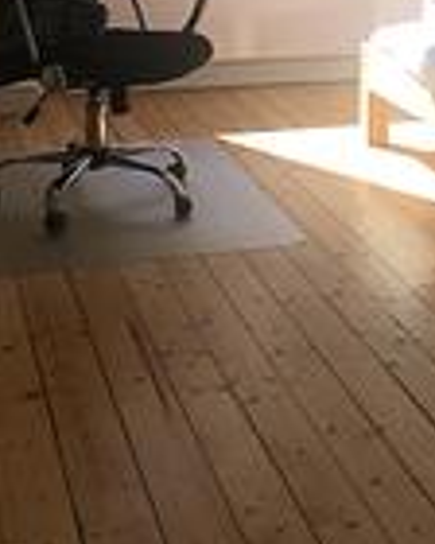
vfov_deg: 22.5
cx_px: 361
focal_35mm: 81
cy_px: -27
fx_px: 1304
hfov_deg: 18.7
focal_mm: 4.15
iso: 25
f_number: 2.2
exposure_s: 1/516
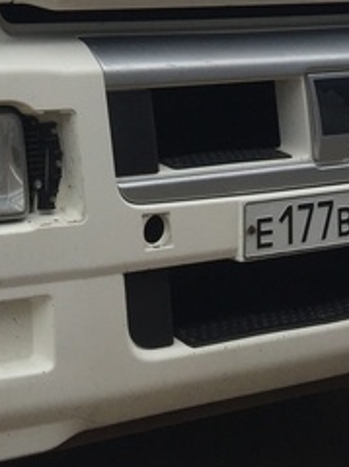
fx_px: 1332
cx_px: 14
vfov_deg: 17.7
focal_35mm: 99
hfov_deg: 14.7
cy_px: -238
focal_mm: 4.15
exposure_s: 1/1522
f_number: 2.2
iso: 32
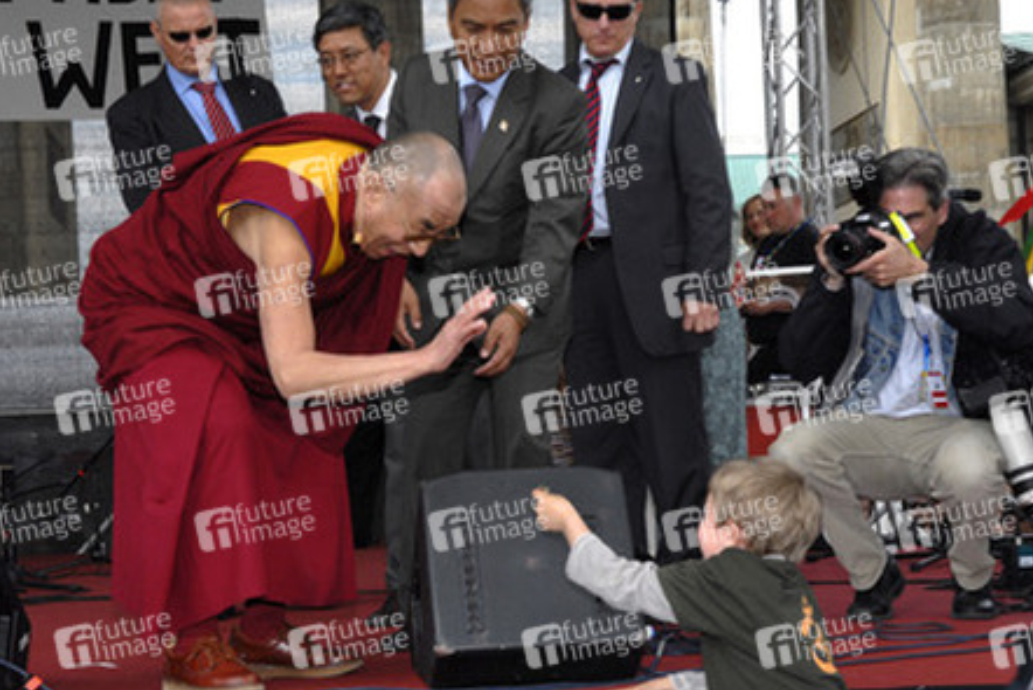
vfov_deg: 19.9
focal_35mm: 69
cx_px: 516
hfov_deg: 29.4
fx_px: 1966
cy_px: 349
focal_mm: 45
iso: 320
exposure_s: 1/160
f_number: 10
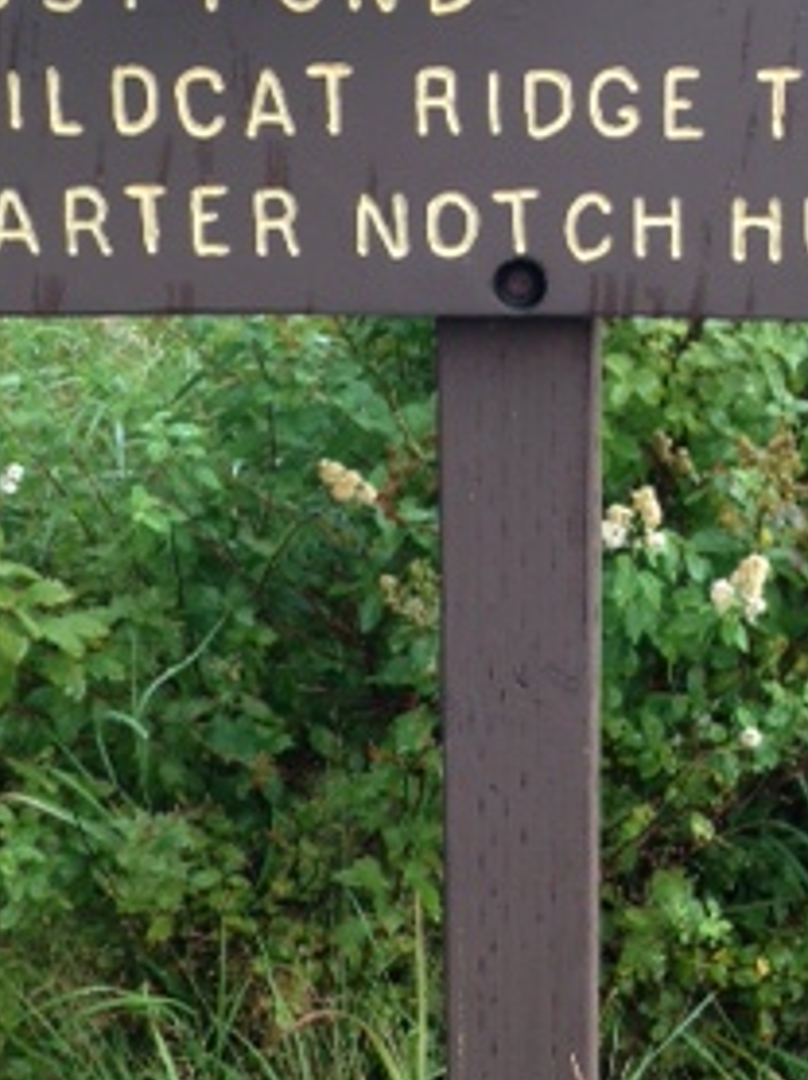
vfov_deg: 25.5
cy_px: 350
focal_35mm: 76
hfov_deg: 19.3
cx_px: 489
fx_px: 2369
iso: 64
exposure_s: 1/60
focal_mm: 4.12
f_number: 2.4
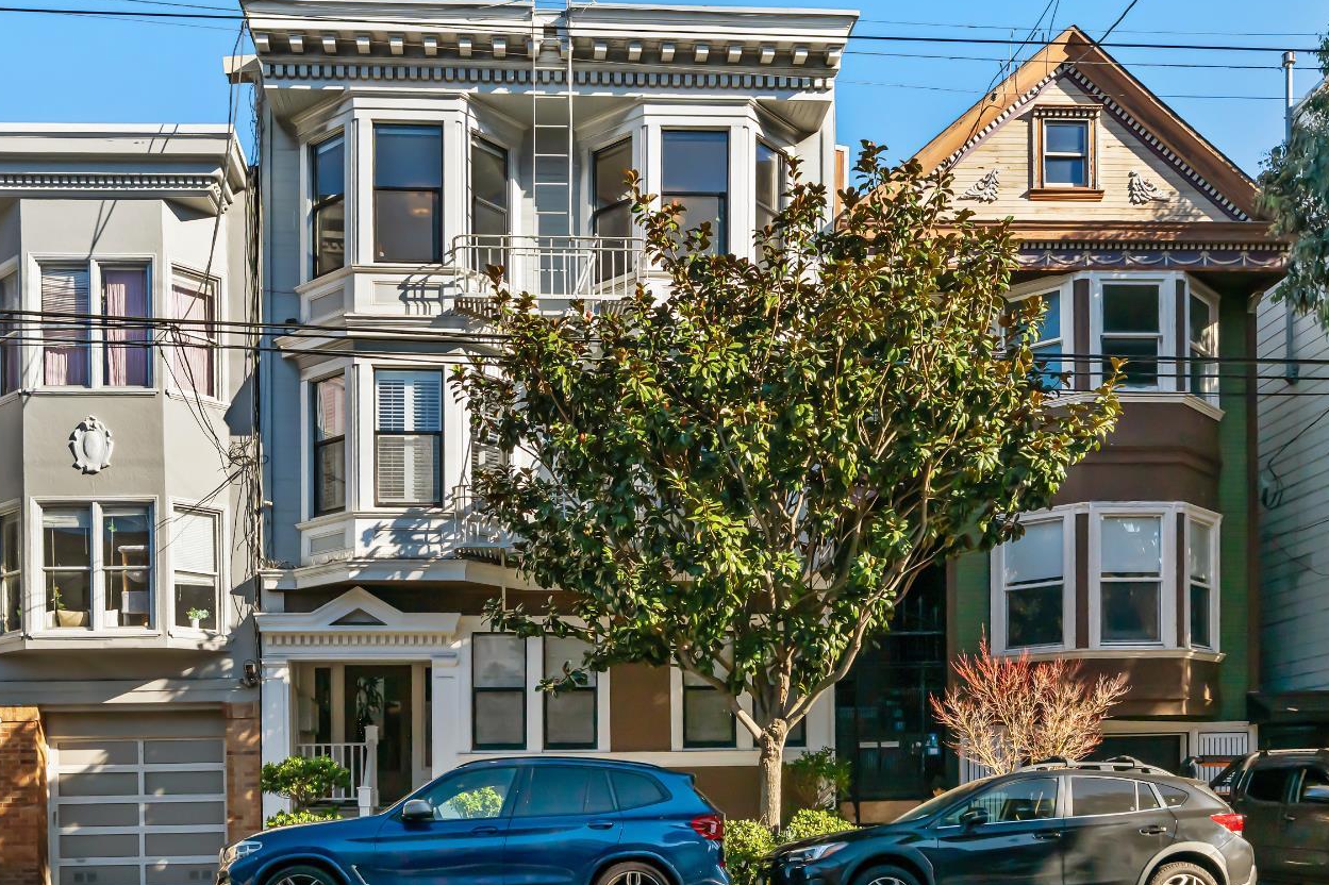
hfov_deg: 53.1
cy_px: 449
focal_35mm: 36
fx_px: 1329
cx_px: 597
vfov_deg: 36.9
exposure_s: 1/2500
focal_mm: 20
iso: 400
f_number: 5.6
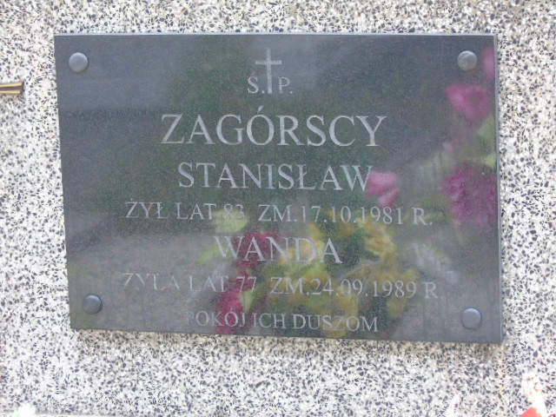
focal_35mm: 162
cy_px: 208
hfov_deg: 12.2
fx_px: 2602
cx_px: 278
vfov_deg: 9.2
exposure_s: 1/60
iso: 400
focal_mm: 29
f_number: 4.9
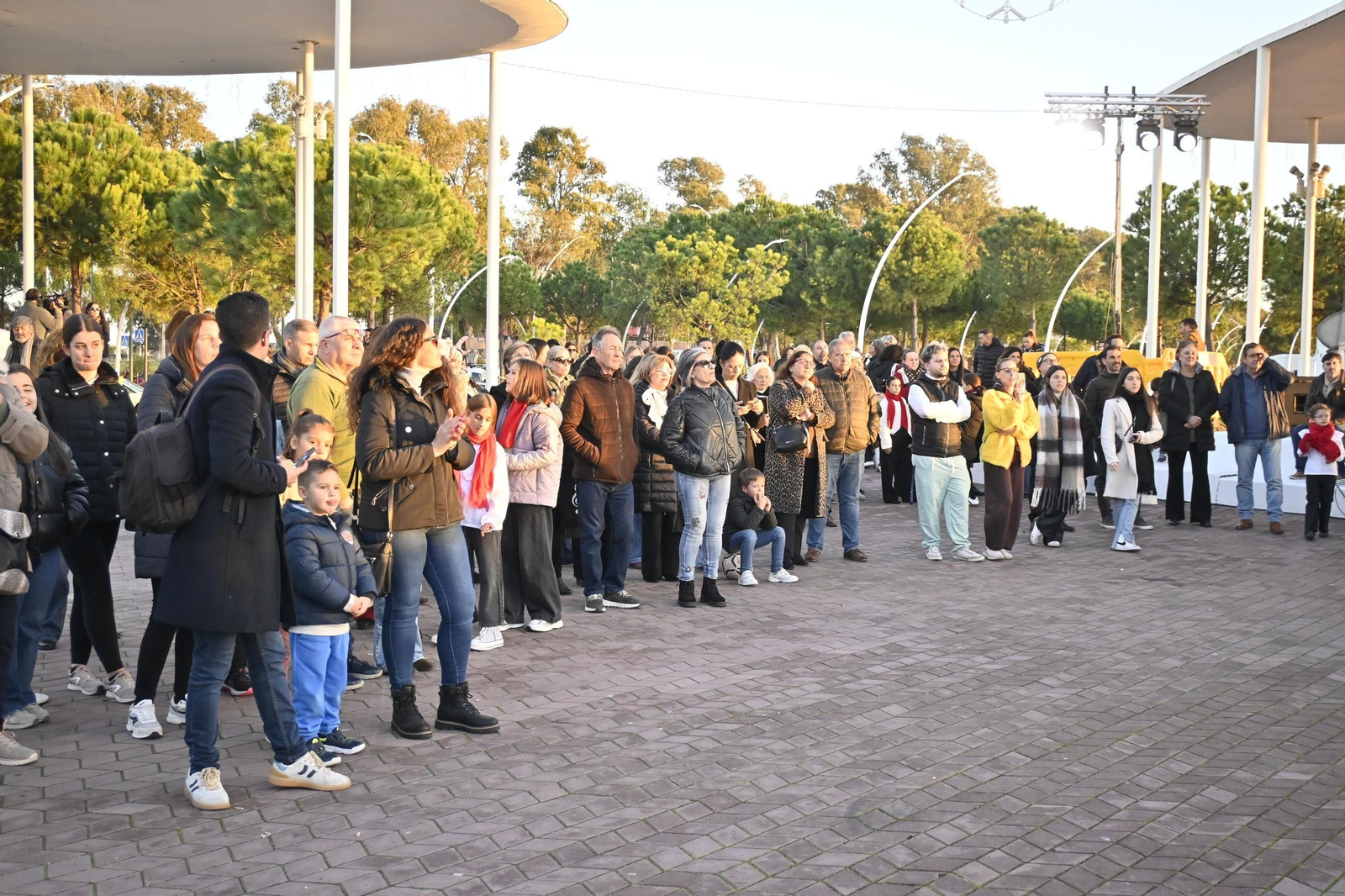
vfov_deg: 33.6
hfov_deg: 48.7
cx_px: 672
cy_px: 448
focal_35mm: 40
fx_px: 1485
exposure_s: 1/320
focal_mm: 26.5
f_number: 4.5
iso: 1250
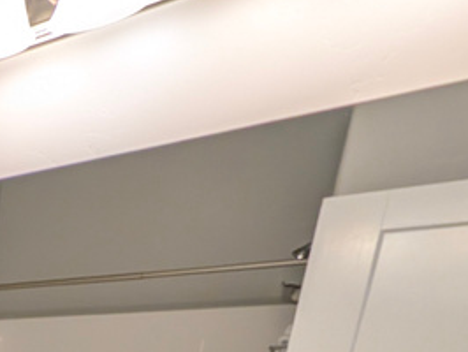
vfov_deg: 24.1
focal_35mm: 46
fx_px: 622
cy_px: 540
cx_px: -377
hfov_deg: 22.4
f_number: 1.95
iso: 37
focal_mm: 2.23
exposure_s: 1/40
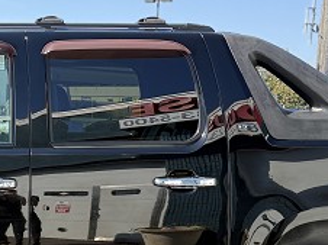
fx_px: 805
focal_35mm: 85
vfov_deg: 17.2
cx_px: 45
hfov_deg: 22.6
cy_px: 181
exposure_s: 1/598
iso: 100
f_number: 1.78
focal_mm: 6.76
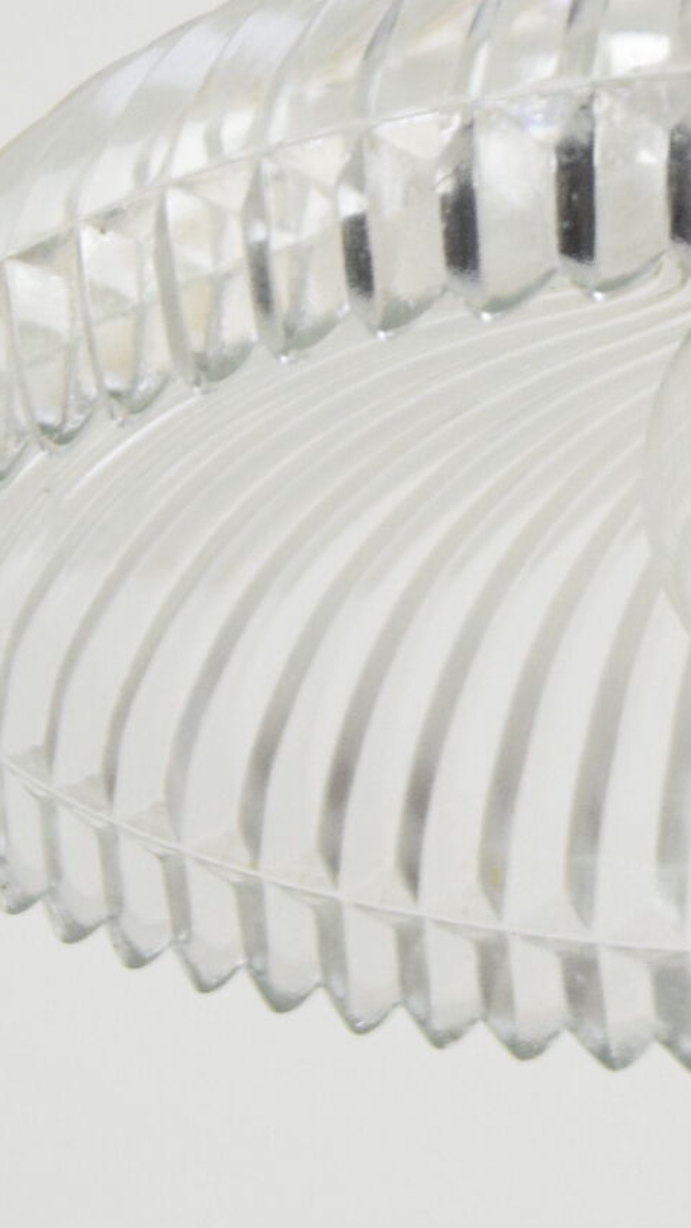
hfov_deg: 4.4
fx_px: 9054
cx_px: 891
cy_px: 174
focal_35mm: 278
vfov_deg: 7.7
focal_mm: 50
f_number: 5.6
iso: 1600
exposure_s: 1/125
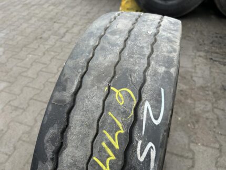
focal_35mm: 26
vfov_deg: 53.1
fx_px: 170
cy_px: 85
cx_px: 113
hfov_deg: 67.3
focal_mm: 5.7
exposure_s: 1/240
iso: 40
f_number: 1.5
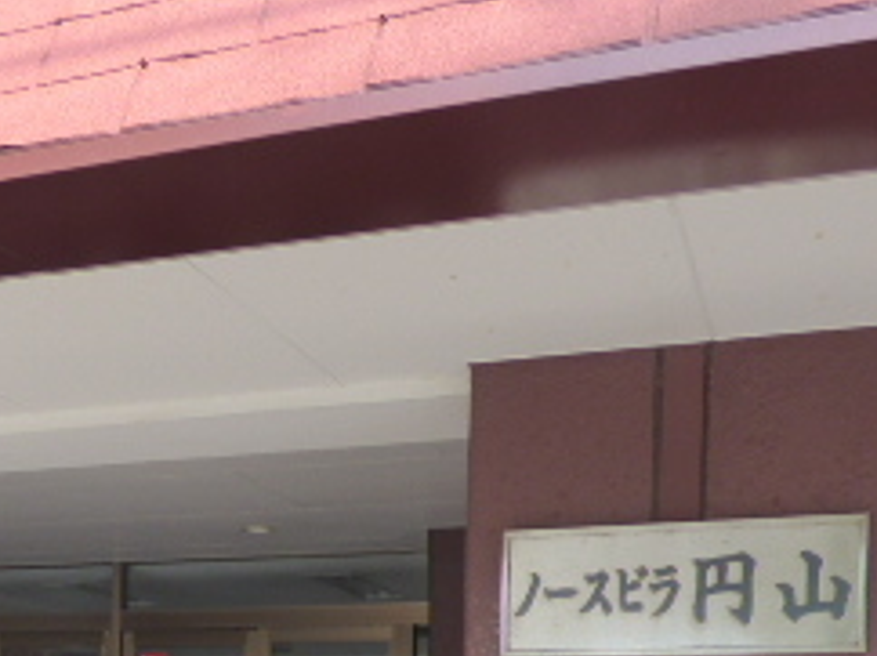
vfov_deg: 24.7
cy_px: 797
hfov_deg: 35.5
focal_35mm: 53
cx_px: 232
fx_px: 1341
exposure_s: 1/250
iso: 200
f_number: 2.8
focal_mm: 3.58
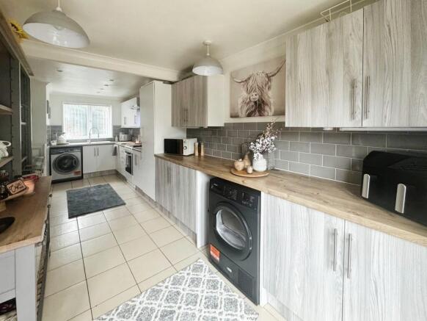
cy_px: 160
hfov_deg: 102.0
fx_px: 173
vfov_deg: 85.7
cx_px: 214
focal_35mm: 14
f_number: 2.2
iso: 400
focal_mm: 2.22
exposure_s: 1/60
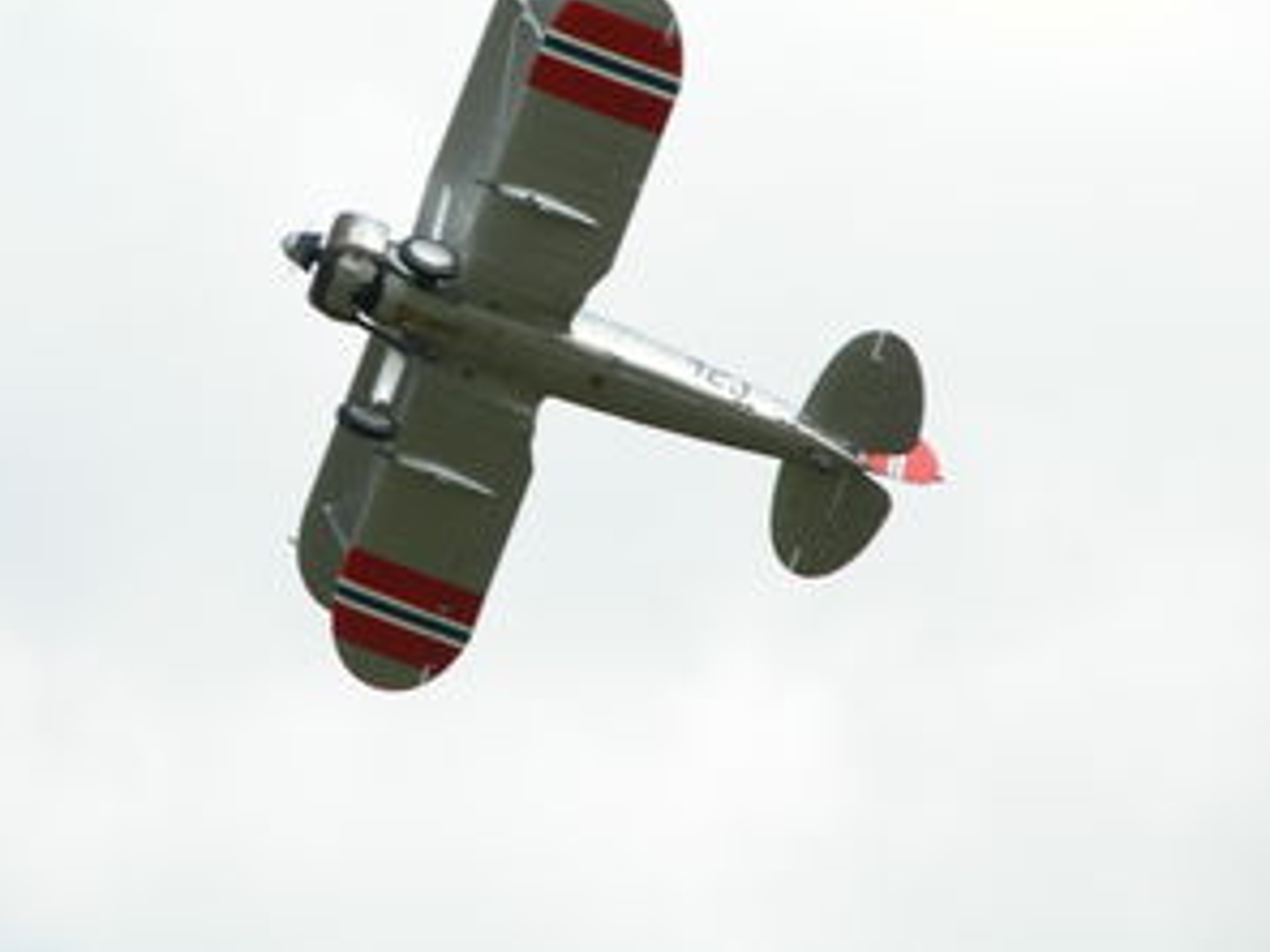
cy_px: 313
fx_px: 13905
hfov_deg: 5.2
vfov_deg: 3.9
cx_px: 545
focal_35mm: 379
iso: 100
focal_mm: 71.2
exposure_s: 1/345
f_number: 5.3
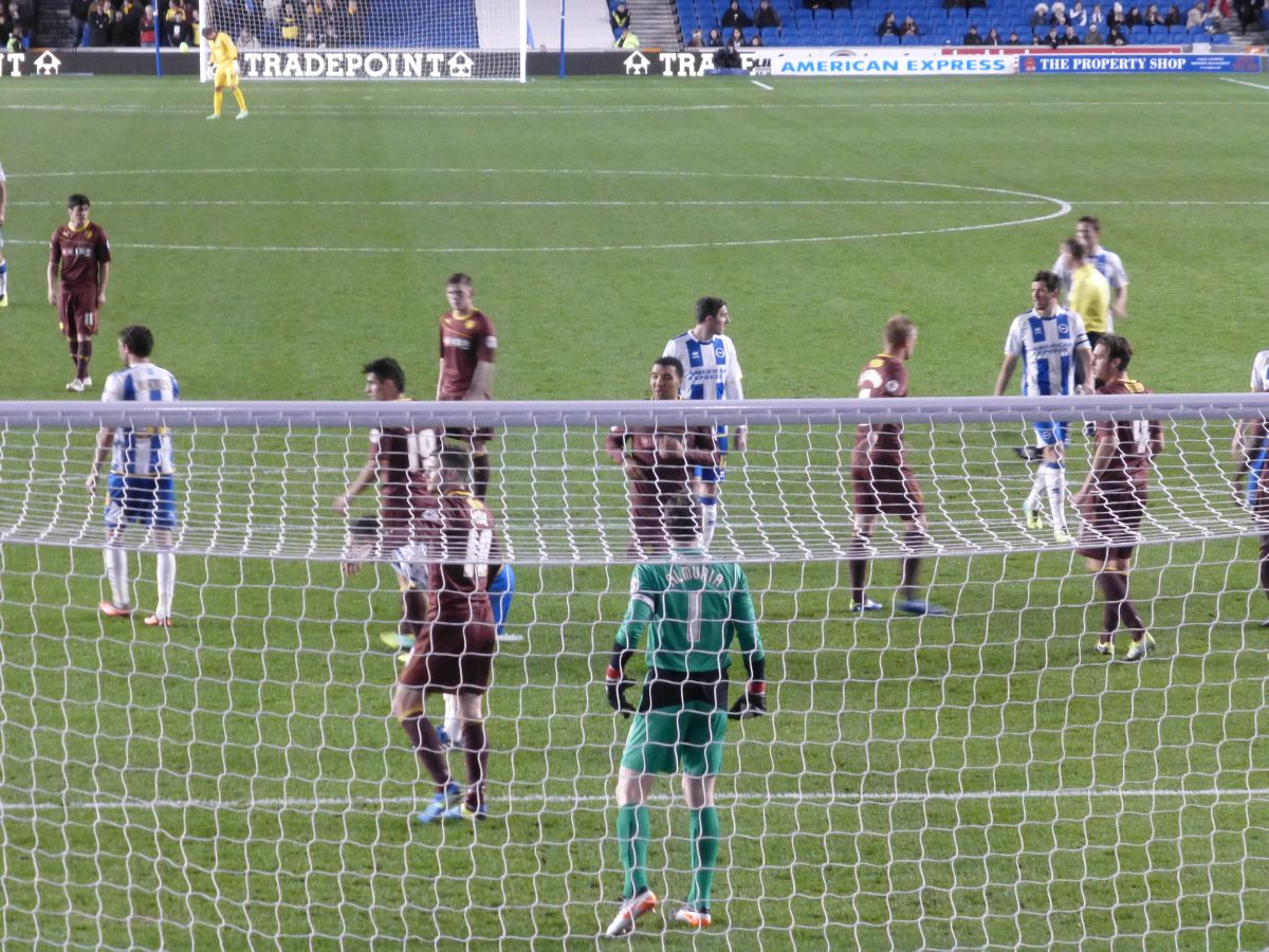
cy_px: 476
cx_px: 634
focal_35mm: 145
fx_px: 5316
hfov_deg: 13.6
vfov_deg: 10.2
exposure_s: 1/25
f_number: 5.4
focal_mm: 25.9
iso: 800
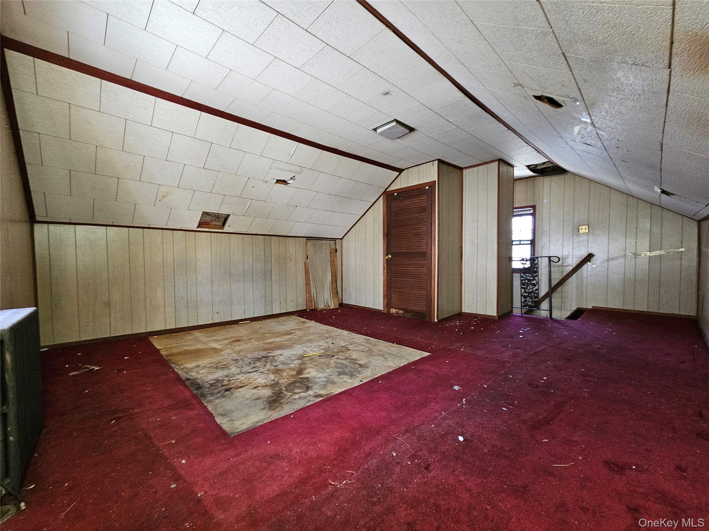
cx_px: 354
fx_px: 266
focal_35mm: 13
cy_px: 266
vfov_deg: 89.9
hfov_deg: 106.2
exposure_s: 1/33.3
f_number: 2.2
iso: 500
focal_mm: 2.2
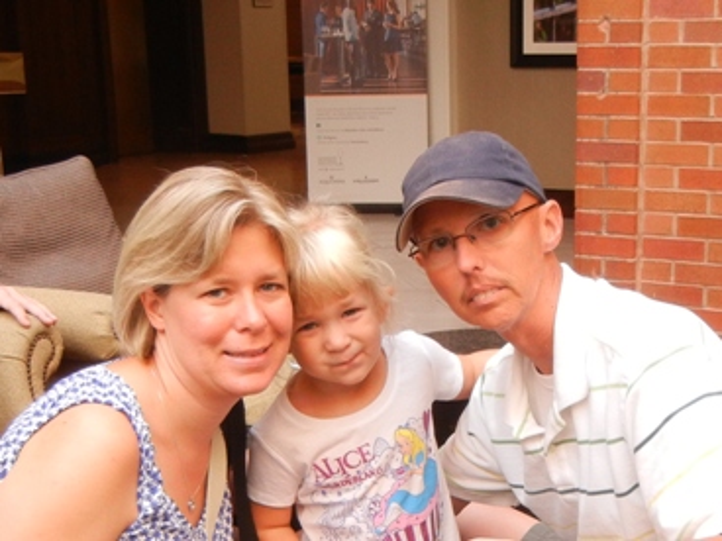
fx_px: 626
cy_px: 270
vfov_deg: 46.8
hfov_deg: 60.0
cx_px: 361
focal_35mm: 30
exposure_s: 1/34.3
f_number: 3.5
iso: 240
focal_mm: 5.4
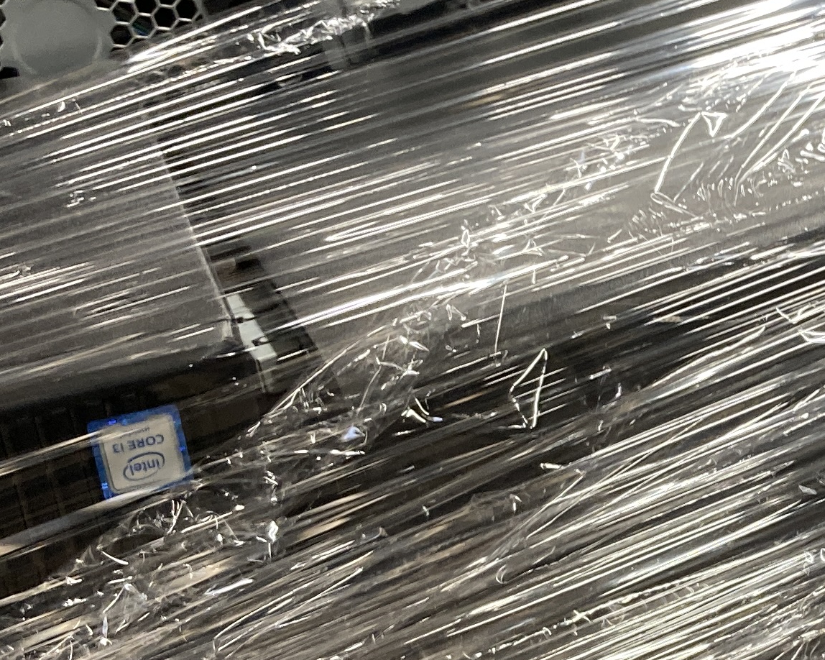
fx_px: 2344
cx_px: 988
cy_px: 382
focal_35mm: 96
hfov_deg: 18.9
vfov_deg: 16.0
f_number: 1.8
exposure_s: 1/50
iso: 100
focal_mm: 3.99
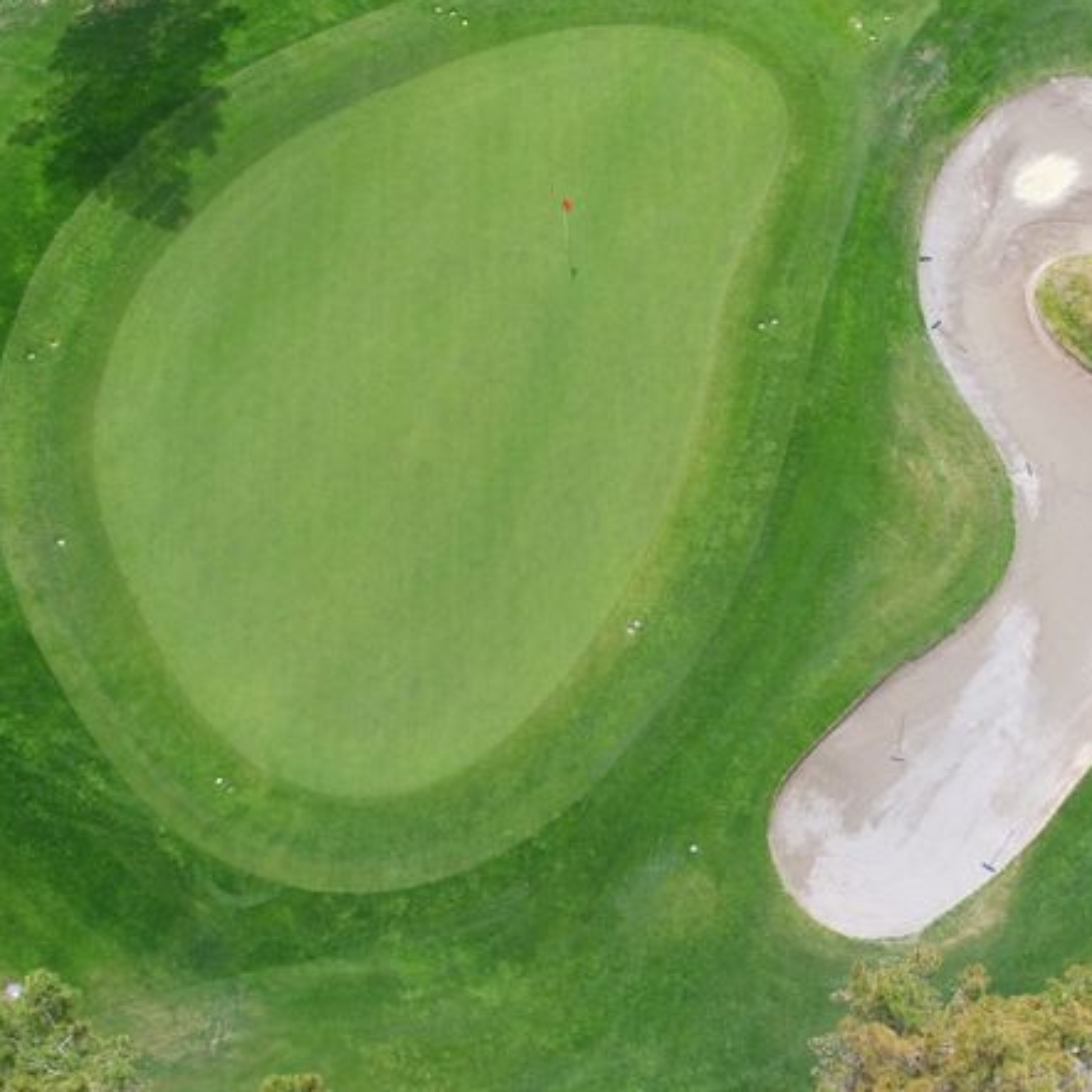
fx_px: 1428
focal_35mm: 40
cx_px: 716
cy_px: 914
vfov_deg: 39.7
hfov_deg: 41.4
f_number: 2.8
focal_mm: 3.61
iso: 100
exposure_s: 1/482
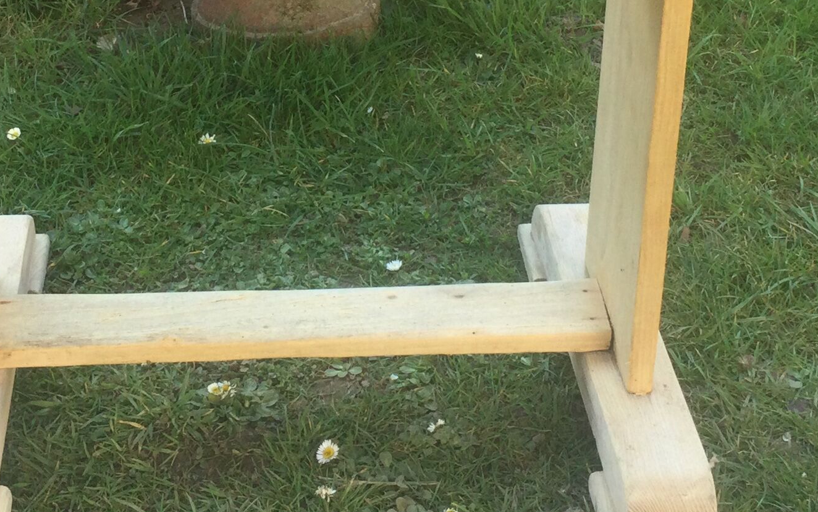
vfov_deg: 15.9
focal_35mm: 81
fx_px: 1806
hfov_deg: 25.4
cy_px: 41
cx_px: 299
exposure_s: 1/143
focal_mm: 3.3
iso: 25
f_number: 2.4
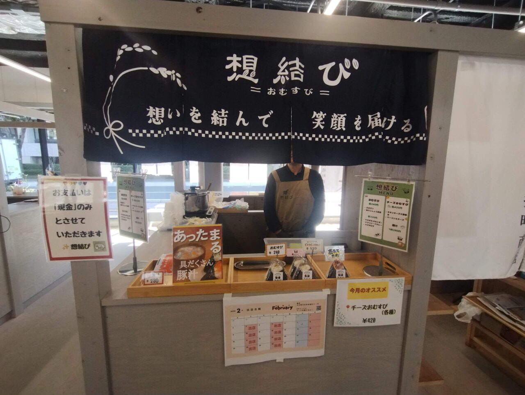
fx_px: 243
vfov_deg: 78.3
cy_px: 198
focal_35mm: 16
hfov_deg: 94.4
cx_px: 262
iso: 101
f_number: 2.2
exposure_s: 1/60
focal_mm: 1.66
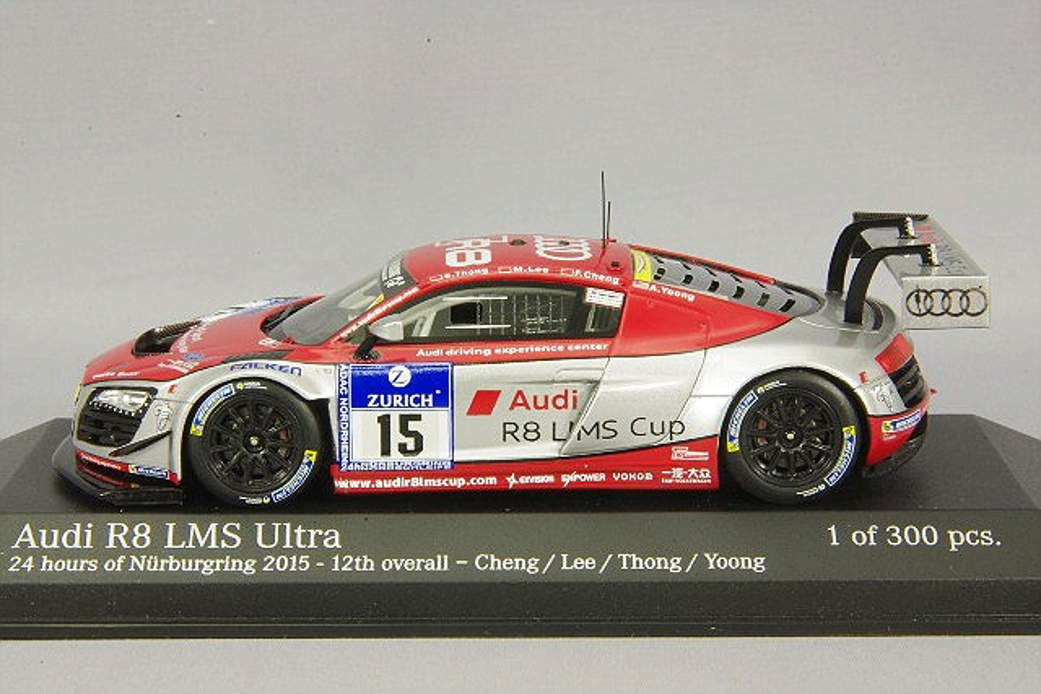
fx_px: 3239
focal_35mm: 112
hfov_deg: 18.3
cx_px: 520
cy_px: 347
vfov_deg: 12.2
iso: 400
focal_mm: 75
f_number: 32
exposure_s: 1
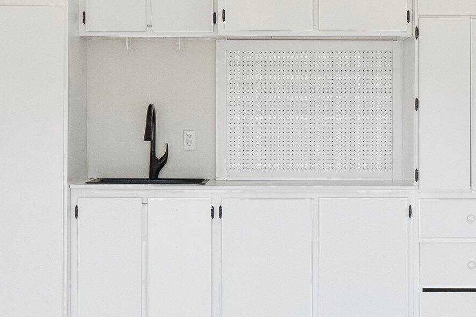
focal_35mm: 93
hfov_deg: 21.8
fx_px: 1229
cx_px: 327
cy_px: 126
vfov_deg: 14.7
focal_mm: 27
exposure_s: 1/25
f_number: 8
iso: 1000
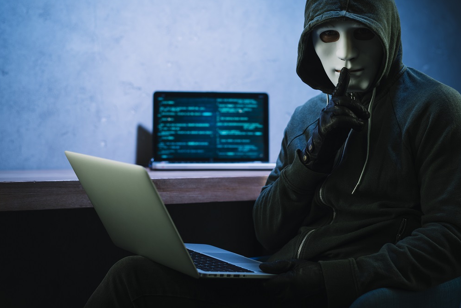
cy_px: 136
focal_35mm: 60
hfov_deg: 33.4
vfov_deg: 22.6
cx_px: 252
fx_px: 768
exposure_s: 1/60
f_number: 3.2
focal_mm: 50
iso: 100
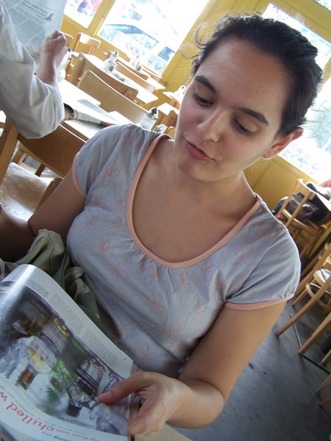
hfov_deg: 37.7
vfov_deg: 49.0
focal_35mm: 38
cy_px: 220
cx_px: 166
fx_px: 484
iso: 100
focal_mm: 6.3
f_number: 2.8
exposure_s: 1/30
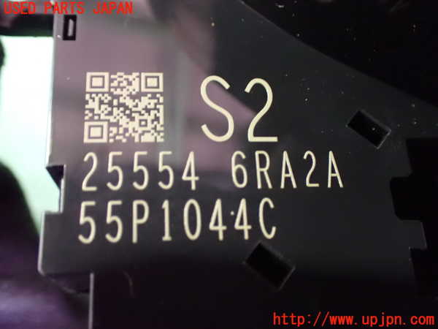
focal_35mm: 38
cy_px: 164
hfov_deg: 49.0
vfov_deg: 37.7
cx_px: 219
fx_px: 481
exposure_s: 1/10
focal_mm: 6.83
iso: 1600
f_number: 2.7
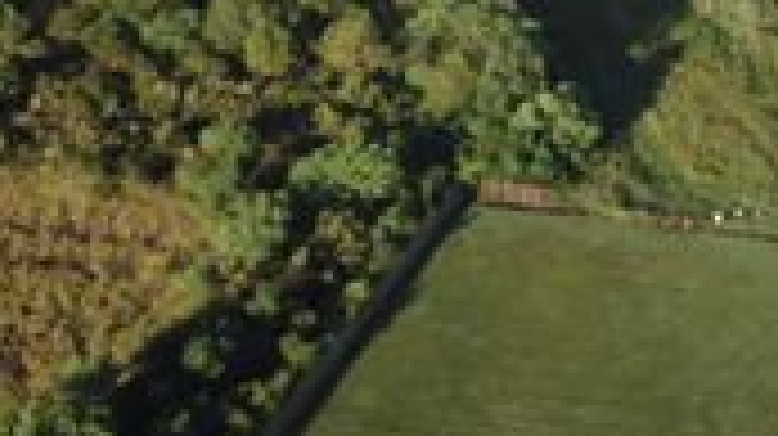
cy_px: 52
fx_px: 1690
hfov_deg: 24.9
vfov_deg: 14.6
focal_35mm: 82
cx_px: 738
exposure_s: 1/627
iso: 100
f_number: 2.2
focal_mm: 4.73
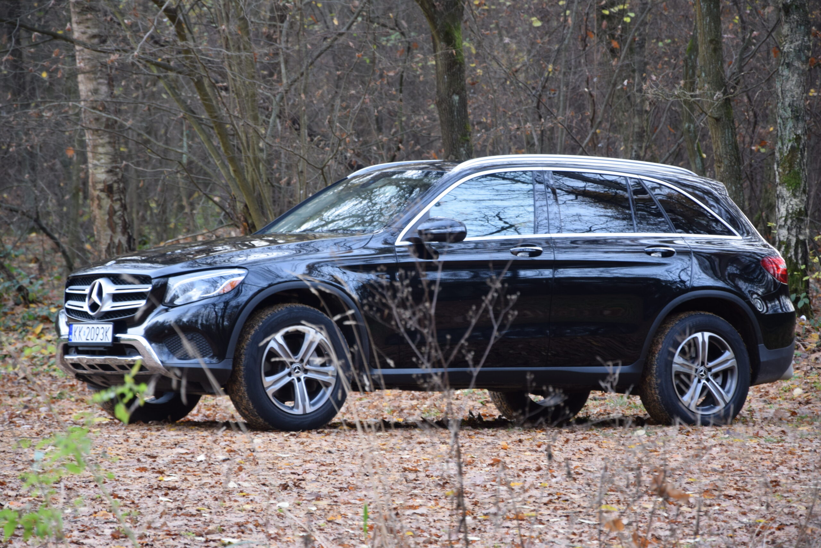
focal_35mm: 158
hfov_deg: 13.0
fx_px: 3592
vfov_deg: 8.7
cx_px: 410
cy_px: 274
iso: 450
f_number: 5.6
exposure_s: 1/60
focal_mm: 105
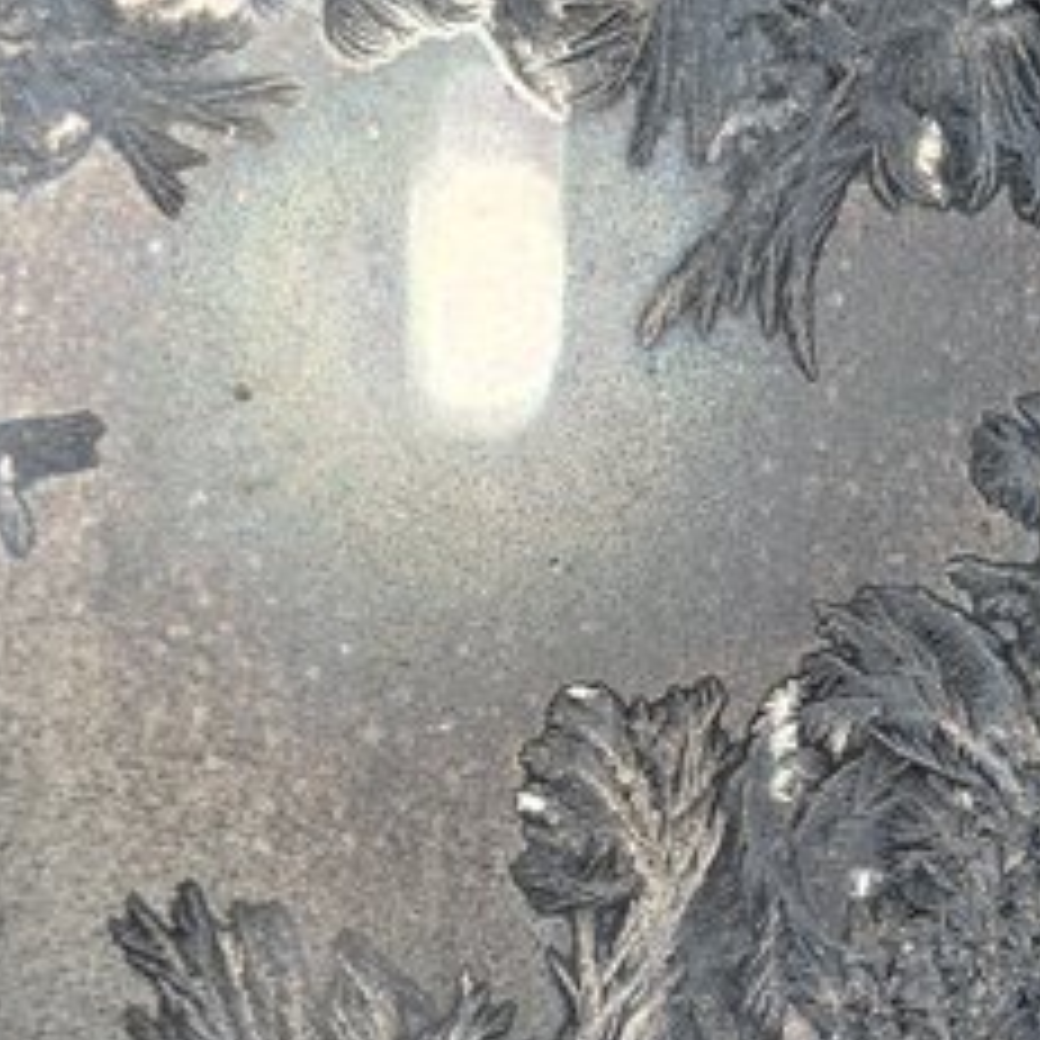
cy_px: 644
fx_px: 7546
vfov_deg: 7.9
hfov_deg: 7.9
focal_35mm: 222
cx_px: 475
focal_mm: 15
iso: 50
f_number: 2.1
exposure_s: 1/709
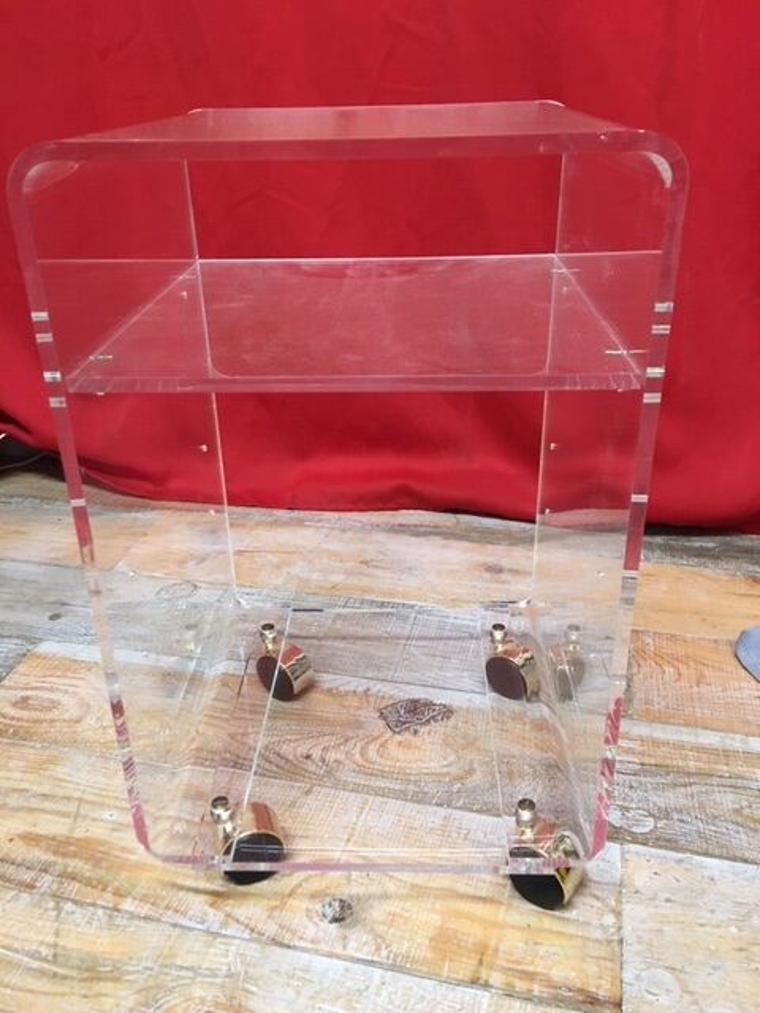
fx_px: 849
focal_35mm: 29
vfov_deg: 61.7
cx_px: 380
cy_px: 506
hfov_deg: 48.2
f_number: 2.2
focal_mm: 4.15
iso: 64
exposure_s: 1/17
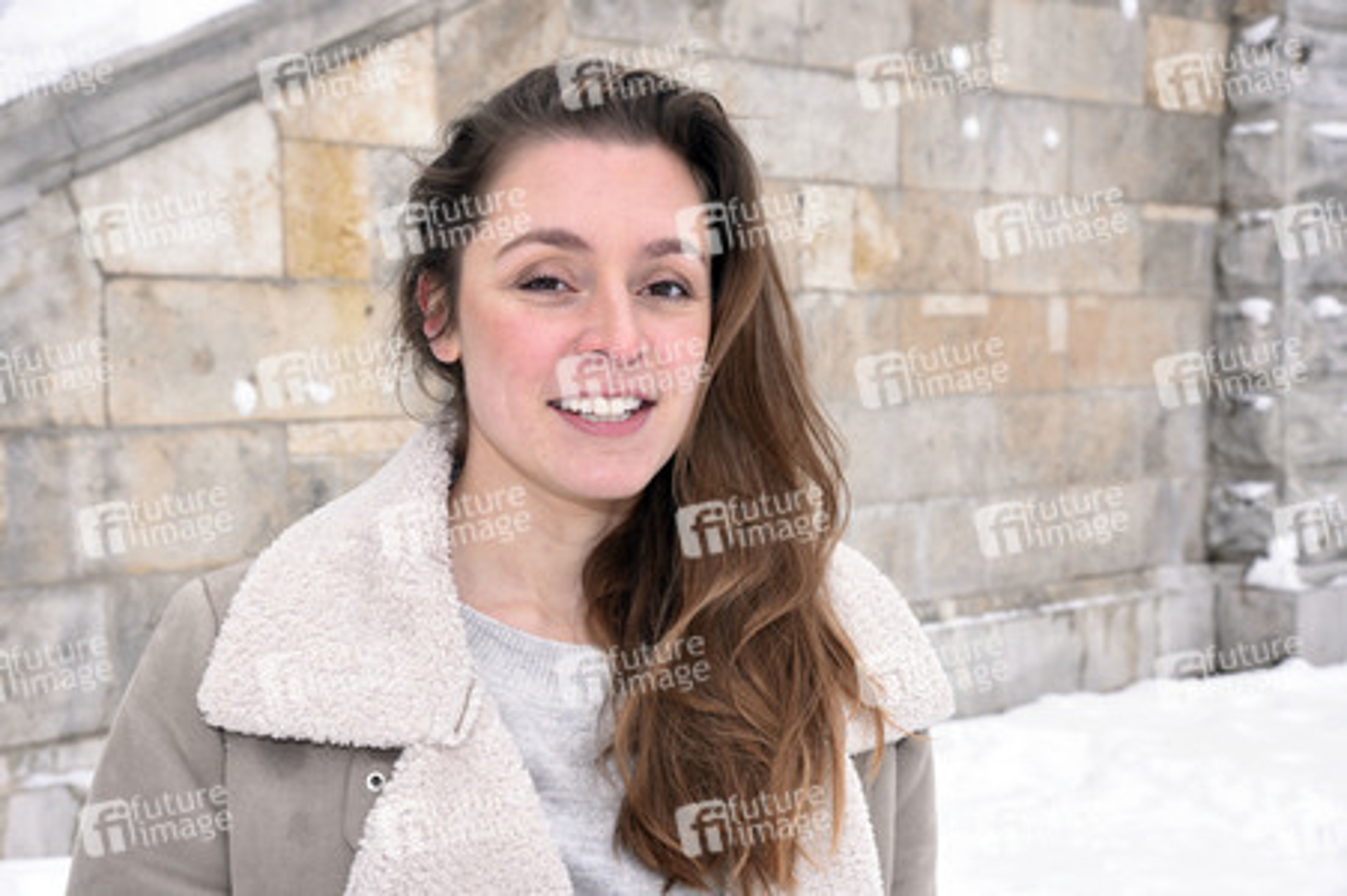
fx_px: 2318
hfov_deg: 32.4
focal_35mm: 62
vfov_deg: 21.9
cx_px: 674
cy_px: 448
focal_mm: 62
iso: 500
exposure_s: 1/160
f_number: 10
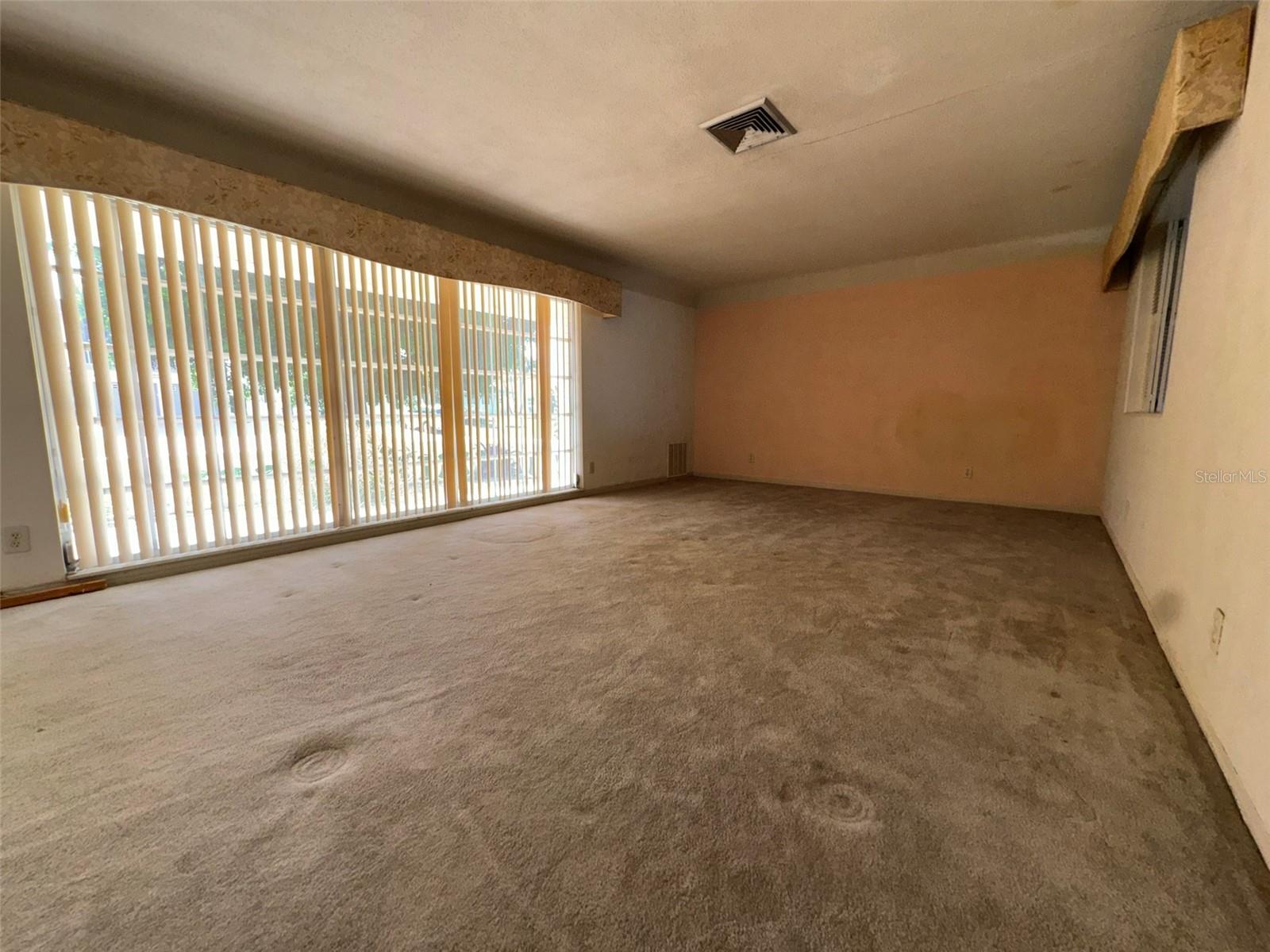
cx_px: 635
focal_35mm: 14
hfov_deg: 102.1
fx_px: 514
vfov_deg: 85.7
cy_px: 476
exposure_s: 1/122
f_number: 2.2
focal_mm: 2.22
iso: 64
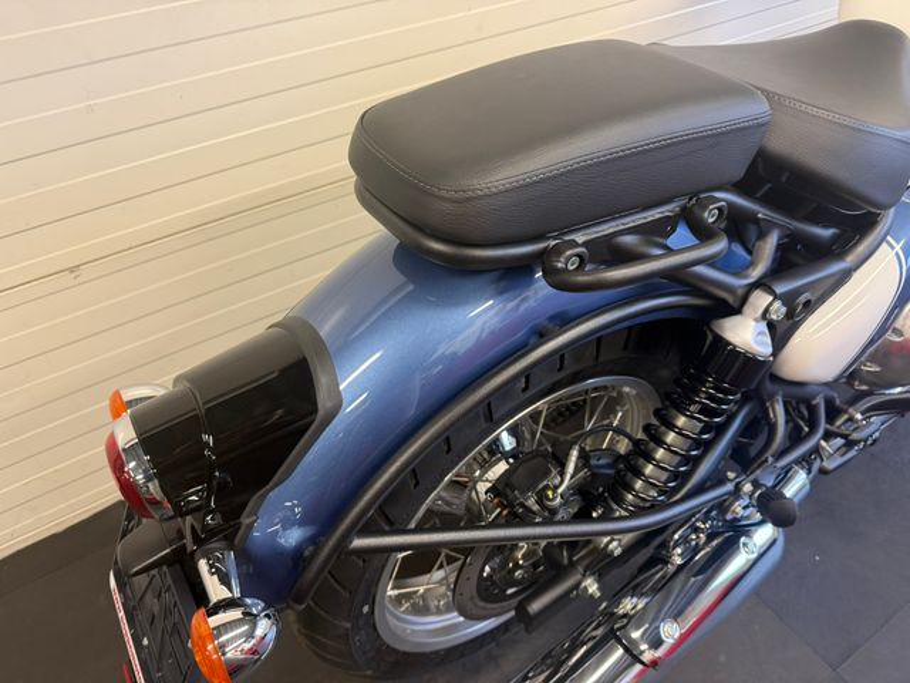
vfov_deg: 56.8
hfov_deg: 71.6
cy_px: 342
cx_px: 455
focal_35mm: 24
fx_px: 631
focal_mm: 6.76
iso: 160
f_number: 1.78
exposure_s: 1/50
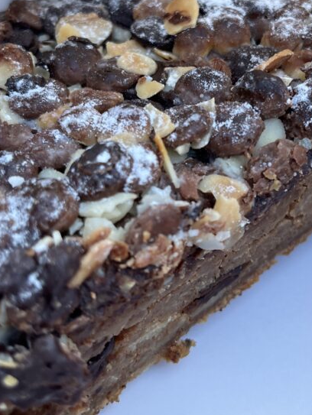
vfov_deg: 38.6
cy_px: 151
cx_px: 201
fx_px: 588
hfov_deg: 29.6
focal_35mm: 49
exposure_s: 1/106
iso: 125
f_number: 1.6
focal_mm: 5.1
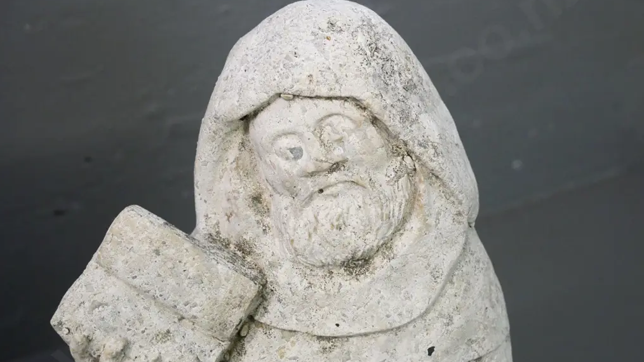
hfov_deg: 37.9
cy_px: 173
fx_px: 939
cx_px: 319
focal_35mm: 55
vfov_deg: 21.8
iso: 3200
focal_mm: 25
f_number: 5.6
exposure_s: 1/200
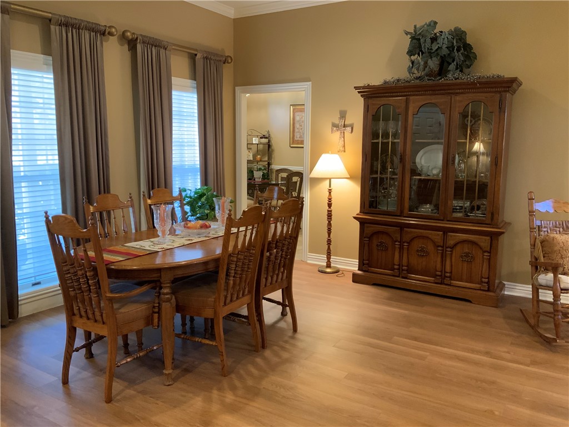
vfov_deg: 48.2
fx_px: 477
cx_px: 284
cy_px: 214
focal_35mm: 29
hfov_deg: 61.7
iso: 200
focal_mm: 3
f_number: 1.8
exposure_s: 1/40
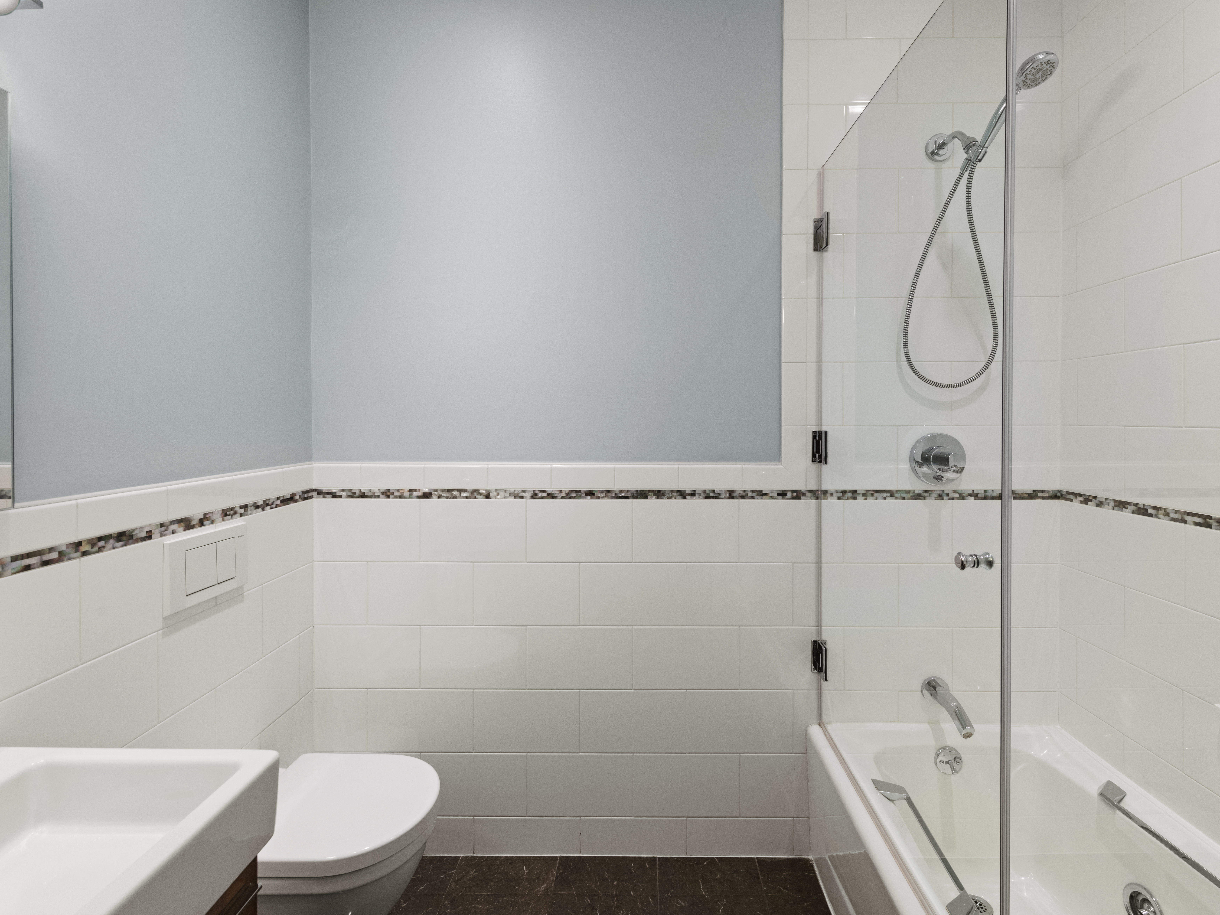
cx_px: 631
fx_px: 564
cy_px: 435
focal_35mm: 16
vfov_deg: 78.0
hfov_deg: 94.5
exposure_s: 1/3
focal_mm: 14
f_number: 9
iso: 320
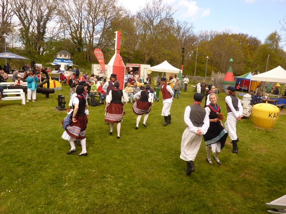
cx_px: 143
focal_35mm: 25
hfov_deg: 69.4
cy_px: 107
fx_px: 207
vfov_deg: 54.9
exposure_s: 1/200
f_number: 4
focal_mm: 4.1
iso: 80
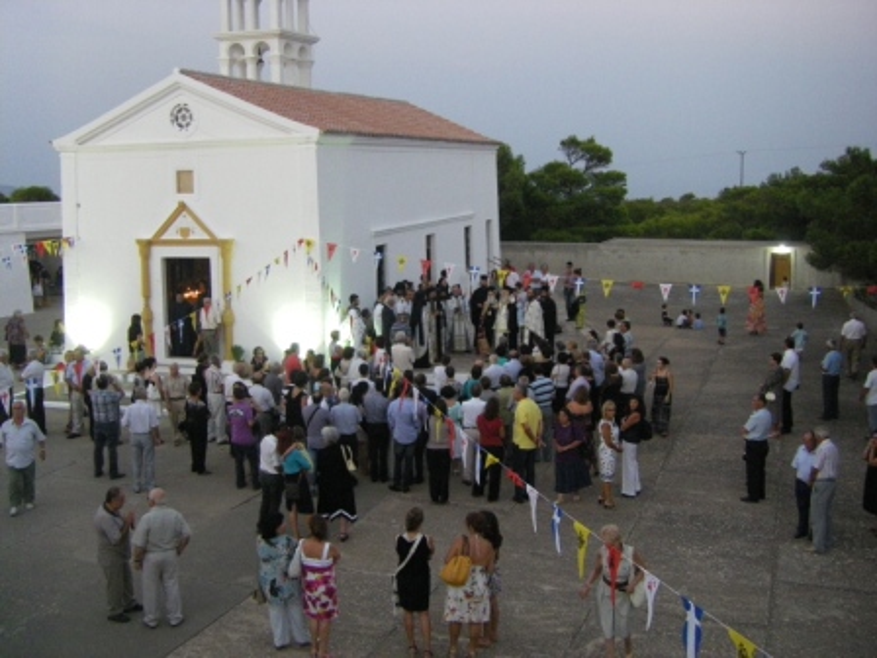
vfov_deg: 34.3
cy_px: 329
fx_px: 1064
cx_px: 438
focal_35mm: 42
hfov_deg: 44.8
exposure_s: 1/50
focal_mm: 6.9
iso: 640
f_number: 3.5
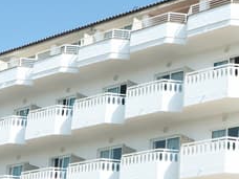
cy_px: 116
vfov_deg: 12.9
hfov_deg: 17.1
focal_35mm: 115
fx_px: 794
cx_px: 156
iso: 320
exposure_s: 1/1600
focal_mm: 19
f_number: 5.6
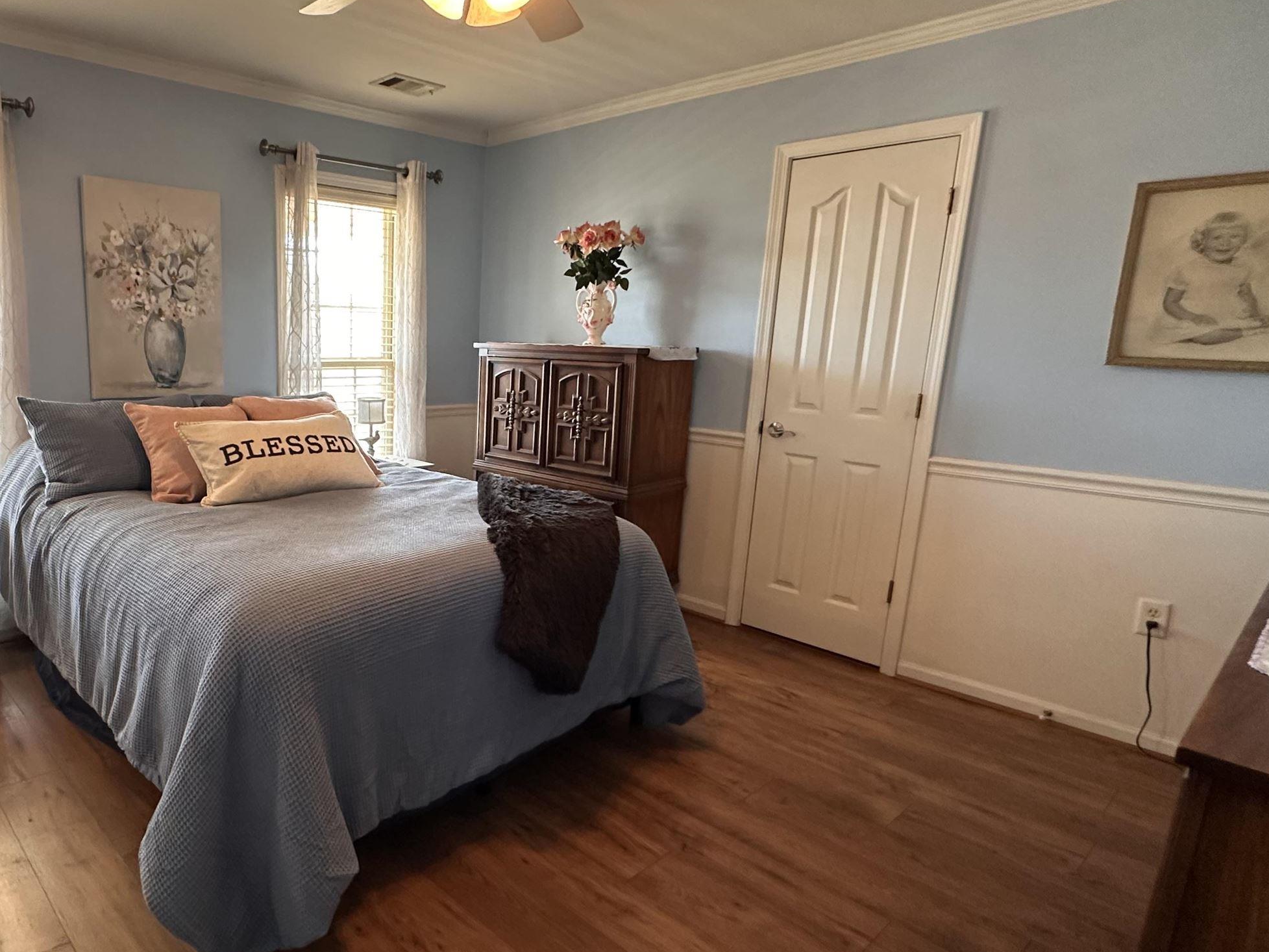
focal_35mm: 22
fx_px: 806
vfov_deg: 61.1
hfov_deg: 73.6
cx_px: 404
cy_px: 494
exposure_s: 1/60
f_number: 2.2
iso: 250
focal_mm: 2.22
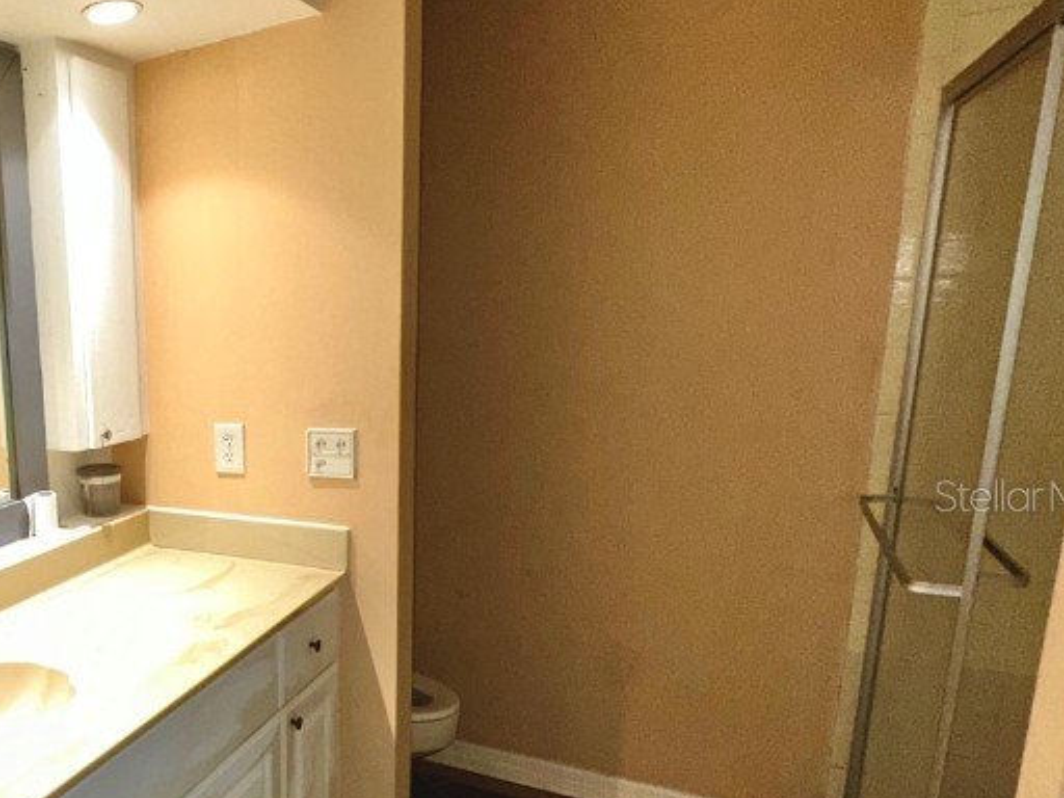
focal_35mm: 28
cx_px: 66
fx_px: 861
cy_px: 495
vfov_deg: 49.3
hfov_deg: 53.6
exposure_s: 1/60
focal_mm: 2.22
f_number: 2.2
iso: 200
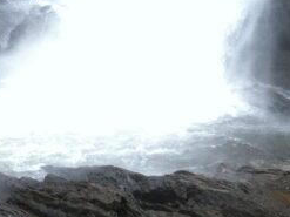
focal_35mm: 145
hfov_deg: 13.5
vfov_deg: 9.7
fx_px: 1214
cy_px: -167
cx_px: 274
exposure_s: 1/233
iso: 80
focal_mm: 3.85
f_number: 2.8
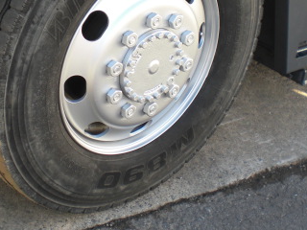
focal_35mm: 76
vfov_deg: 19.3
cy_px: 61
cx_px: 121
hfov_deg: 25.6
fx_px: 674
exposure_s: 1/100
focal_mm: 6.3
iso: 64
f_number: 3.1
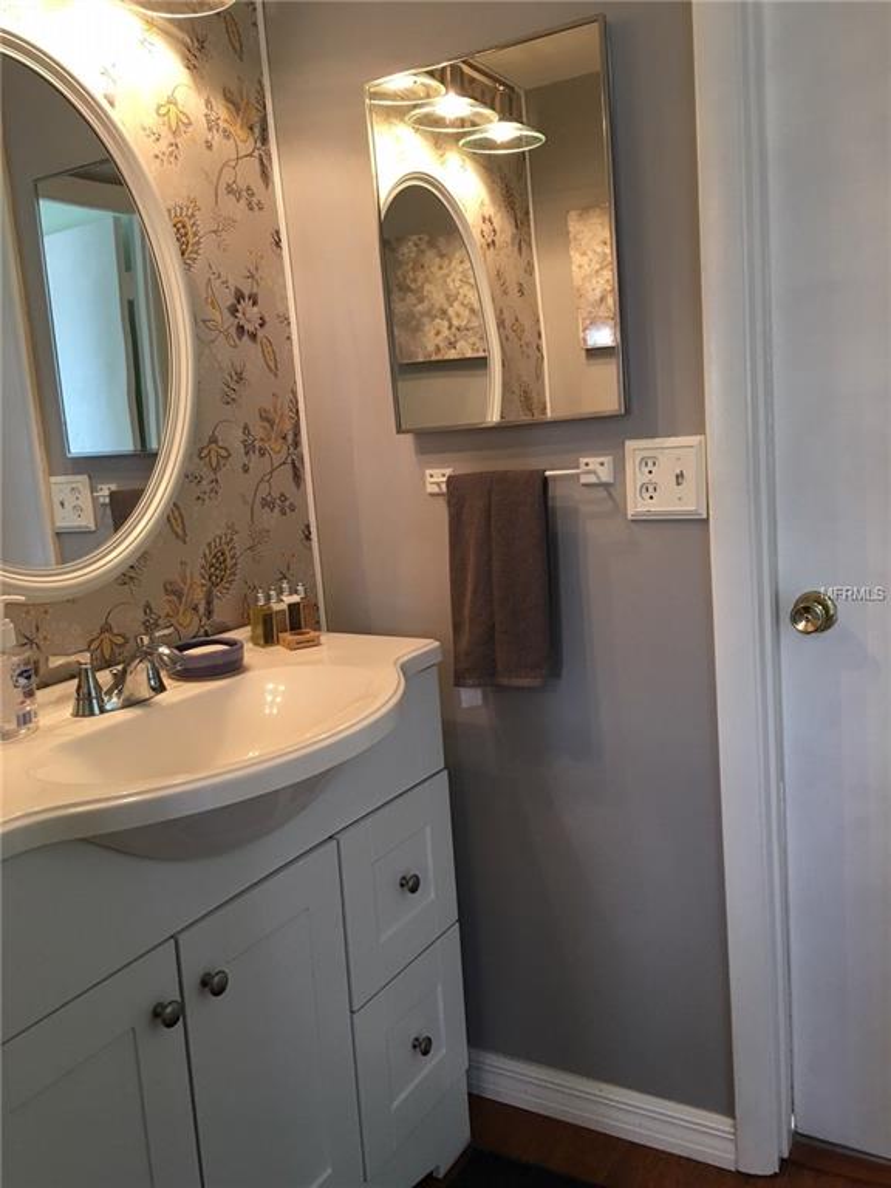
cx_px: 446
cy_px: 594
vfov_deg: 61.7
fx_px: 995
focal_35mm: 29
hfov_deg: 48.2
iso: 40
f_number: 2.2
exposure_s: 1/15
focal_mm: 4.15
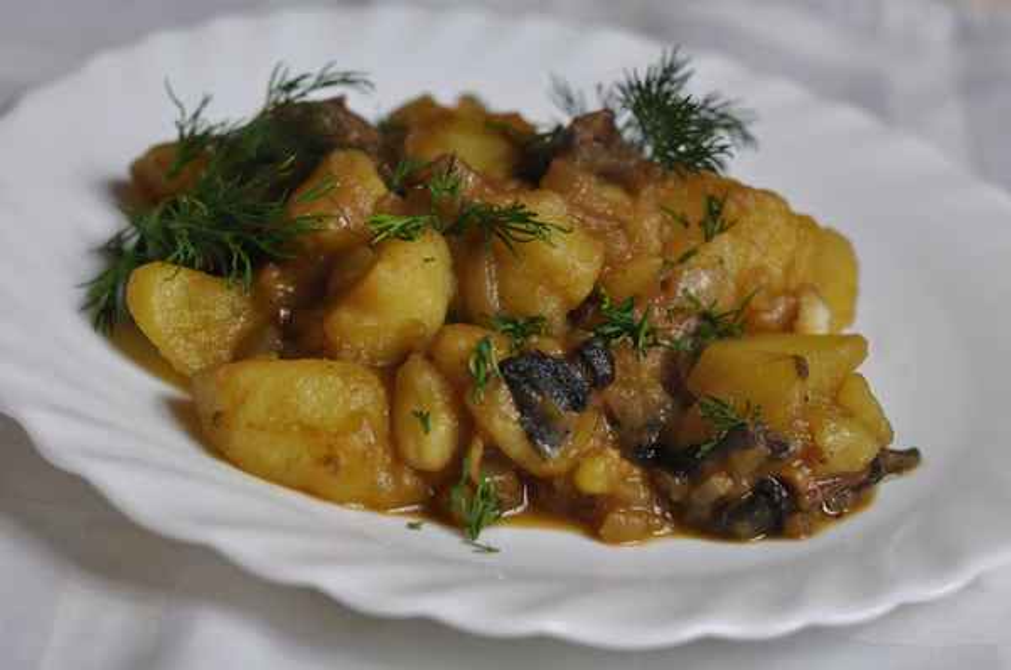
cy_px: 335
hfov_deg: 27.0
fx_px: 2103
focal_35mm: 75
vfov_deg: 18.1
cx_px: 506
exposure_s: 1/80
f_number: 4.5
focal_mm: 50
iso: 400
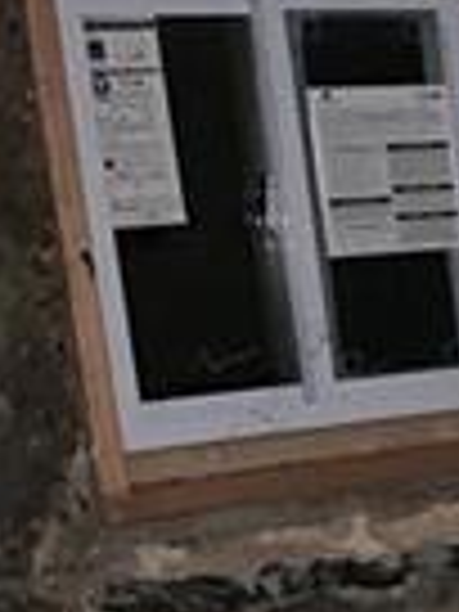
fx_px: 2599
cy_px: 914
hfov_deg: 9.0
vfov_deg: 12.7
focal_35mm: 147
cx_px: 1143
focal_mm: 4.25
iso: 400
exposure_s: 1/4
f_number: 1.8
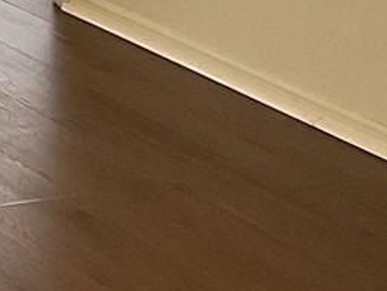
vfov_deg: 8.0
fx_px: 1991
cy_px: -284
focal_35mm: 178
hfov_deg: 9.7
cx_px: -563
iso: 64
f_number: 1.8
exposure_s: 1/120
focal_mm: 3
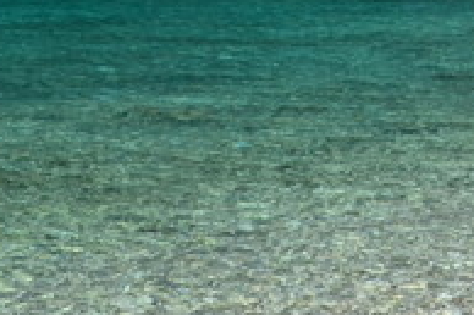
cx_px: 784
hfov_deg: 8.9
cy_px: -144
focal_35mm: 223
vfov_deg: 6.1
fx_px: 2934
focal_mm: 36
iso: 400
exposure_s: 1/250
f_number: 10
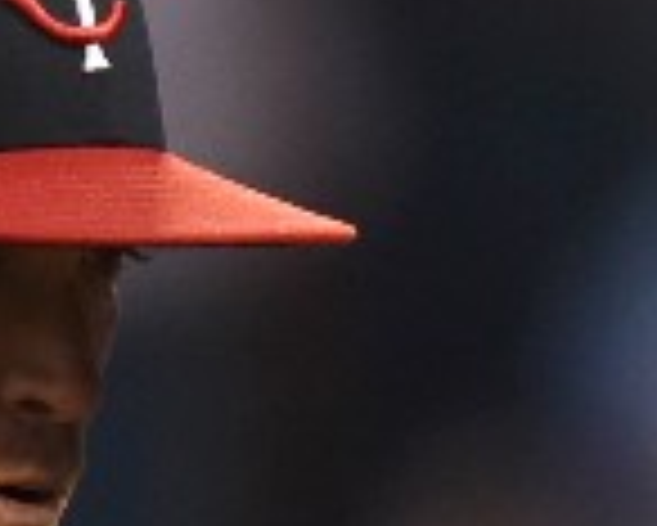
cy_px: 1097
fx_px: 47243
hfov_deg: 0.8
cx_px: 486
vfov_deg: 0.6
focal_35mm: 2428
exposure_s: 1/1000
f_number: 4
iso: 2500
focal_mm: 420
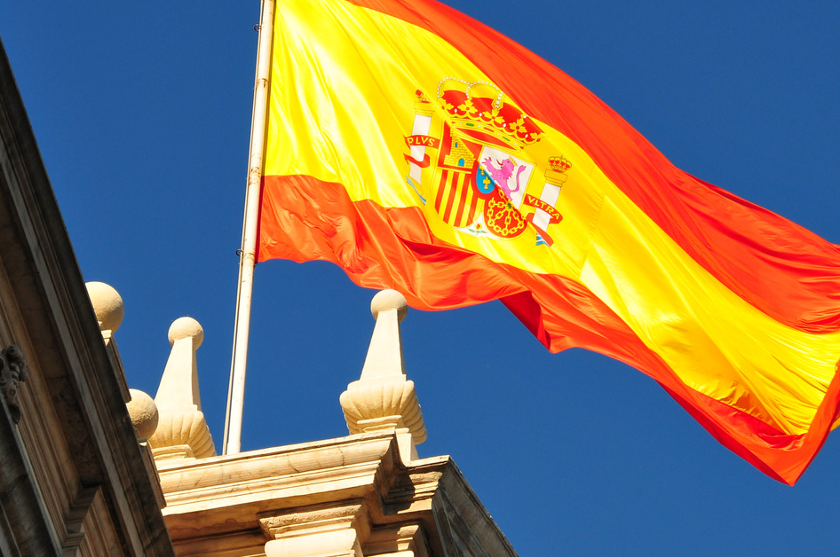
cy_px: 180
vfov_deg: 6.7
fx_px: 4730
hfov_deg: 10.1
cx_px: 475
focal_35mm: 203
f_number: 8
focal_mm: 80
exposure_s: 1/400
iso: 200
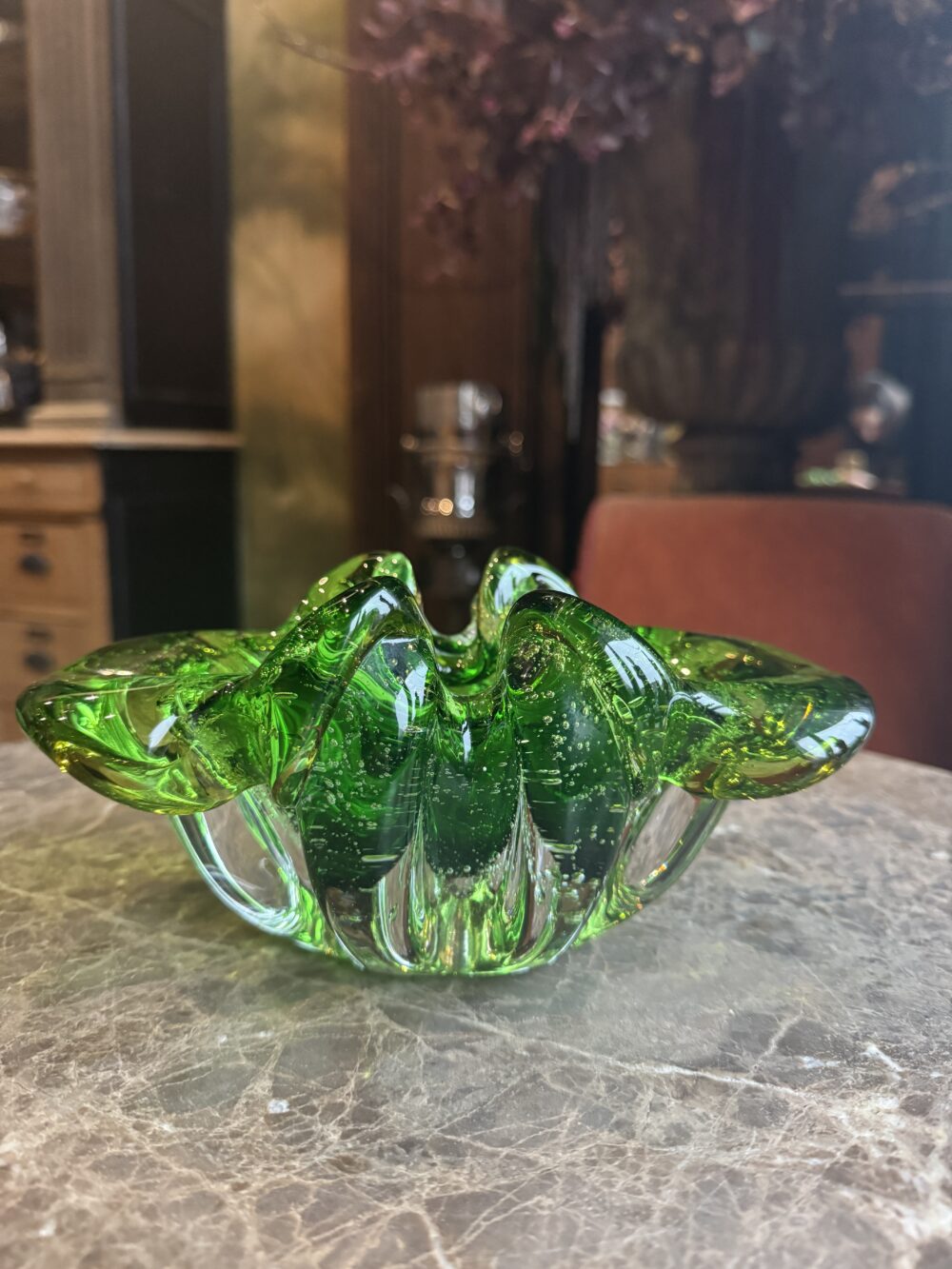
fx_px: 880
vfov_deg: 71.6
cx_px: 476
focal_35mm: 24
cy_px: 634
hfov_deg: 56.8
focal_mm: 6.76
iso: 800
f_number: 1.78
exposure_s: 1/56
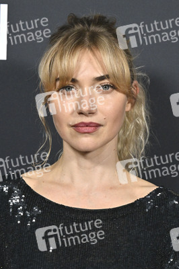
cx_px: 90
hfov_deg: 13.3
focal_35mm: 103
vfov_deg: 19.8
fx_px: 769
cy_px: 134
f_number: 6.3
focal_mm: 103
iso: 2500
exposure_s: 1/320
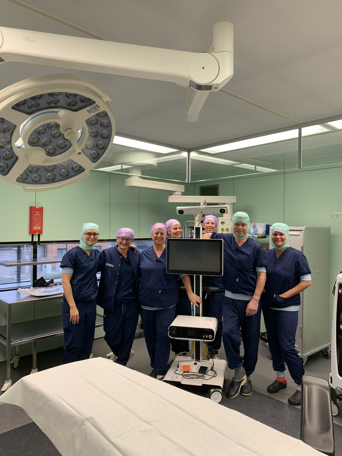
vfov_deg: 67.3
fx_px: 343
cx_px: 171
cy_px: 228
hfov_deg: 53.1
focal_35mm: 26
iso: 64
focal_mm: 4.25
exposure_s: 1/100
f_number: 1.8
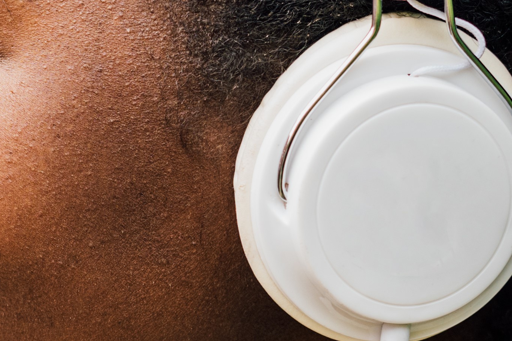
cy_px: 326
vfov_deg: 5.1
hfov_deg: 7.6
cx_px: 97
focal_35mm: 269
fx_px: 3825
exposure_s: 1/640
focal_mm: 50
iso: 320
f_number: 2.8
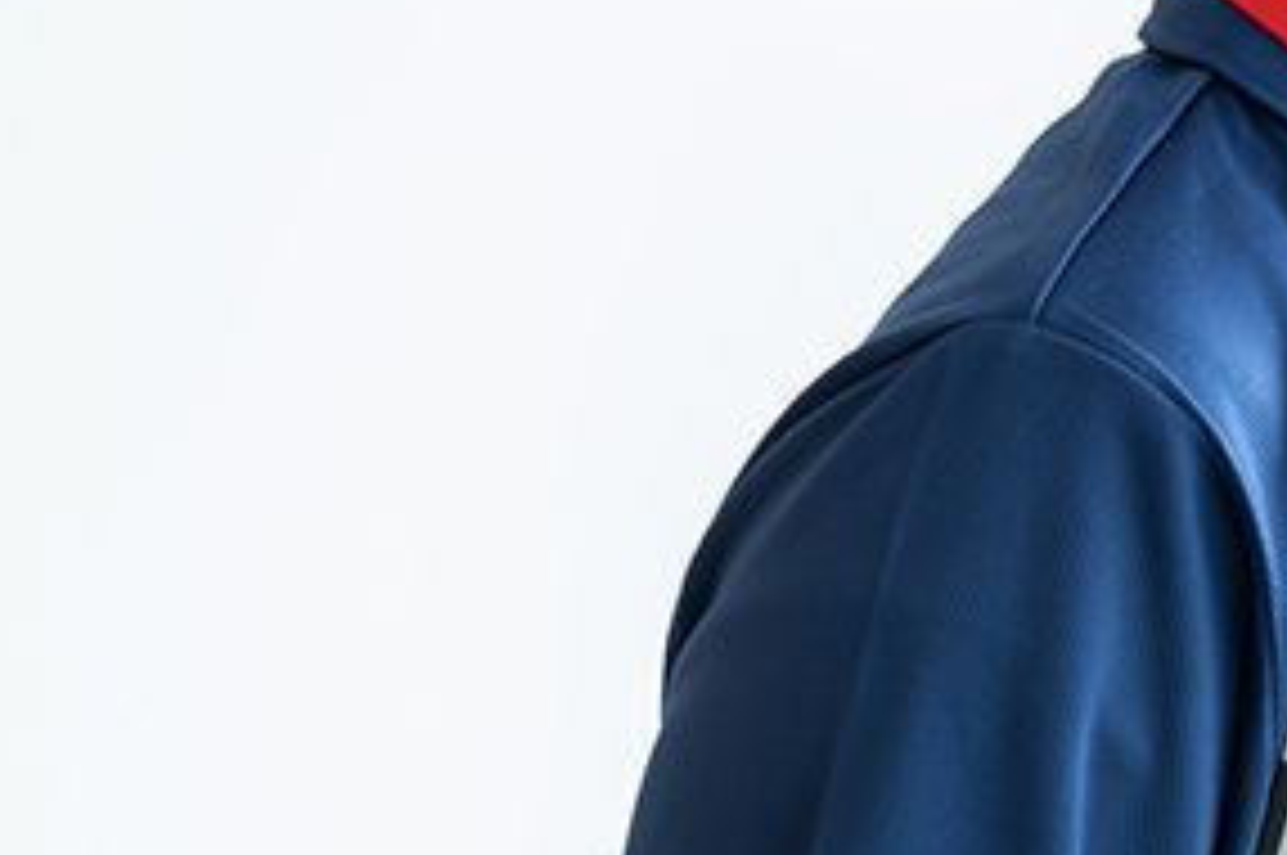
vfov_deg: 2.4
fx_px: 20247
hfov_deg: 3.6
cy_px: 9
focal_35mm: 567
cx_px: 2457
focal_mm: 135
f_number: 1.8
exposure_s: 1/125
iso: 250
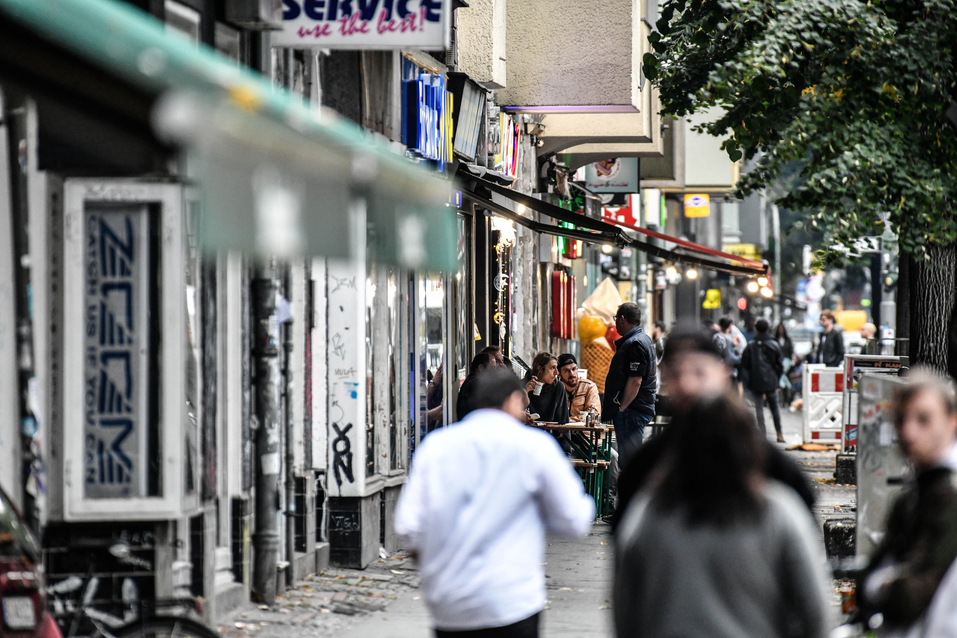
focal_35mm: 500
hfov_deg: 4.1
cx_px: 478
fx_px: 13291
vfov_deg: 2.7
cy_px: 319
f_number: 5.6
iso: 2500
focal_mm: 500
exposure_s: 1/125
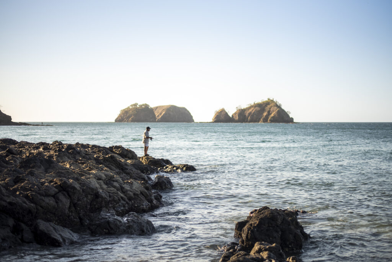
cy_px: 131
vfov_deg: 27.0
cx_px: 196
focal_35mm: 50
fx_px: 545
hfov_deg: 39.6
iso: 160
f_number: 1.8
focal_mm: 50
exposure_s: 1/4000
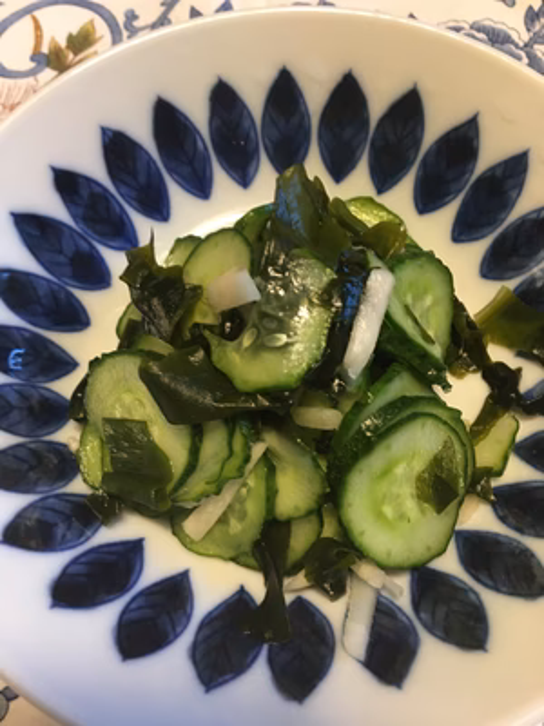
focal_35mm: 29
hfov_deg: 48.2
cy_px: 363
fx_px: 608
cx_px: 272
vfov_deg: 61.7
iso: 100
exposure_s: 1/30
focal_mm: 4.15
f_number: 2.2
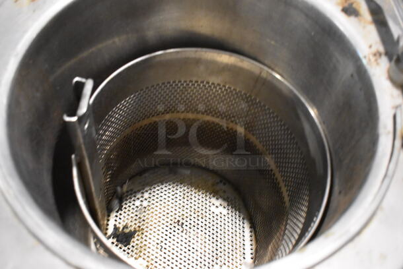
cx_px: 202
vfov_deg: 37.0
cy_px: 134
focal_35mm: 36
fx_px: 403
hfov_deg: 53.1
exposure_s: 1/125
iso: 6400
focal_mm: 24
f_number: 3.8
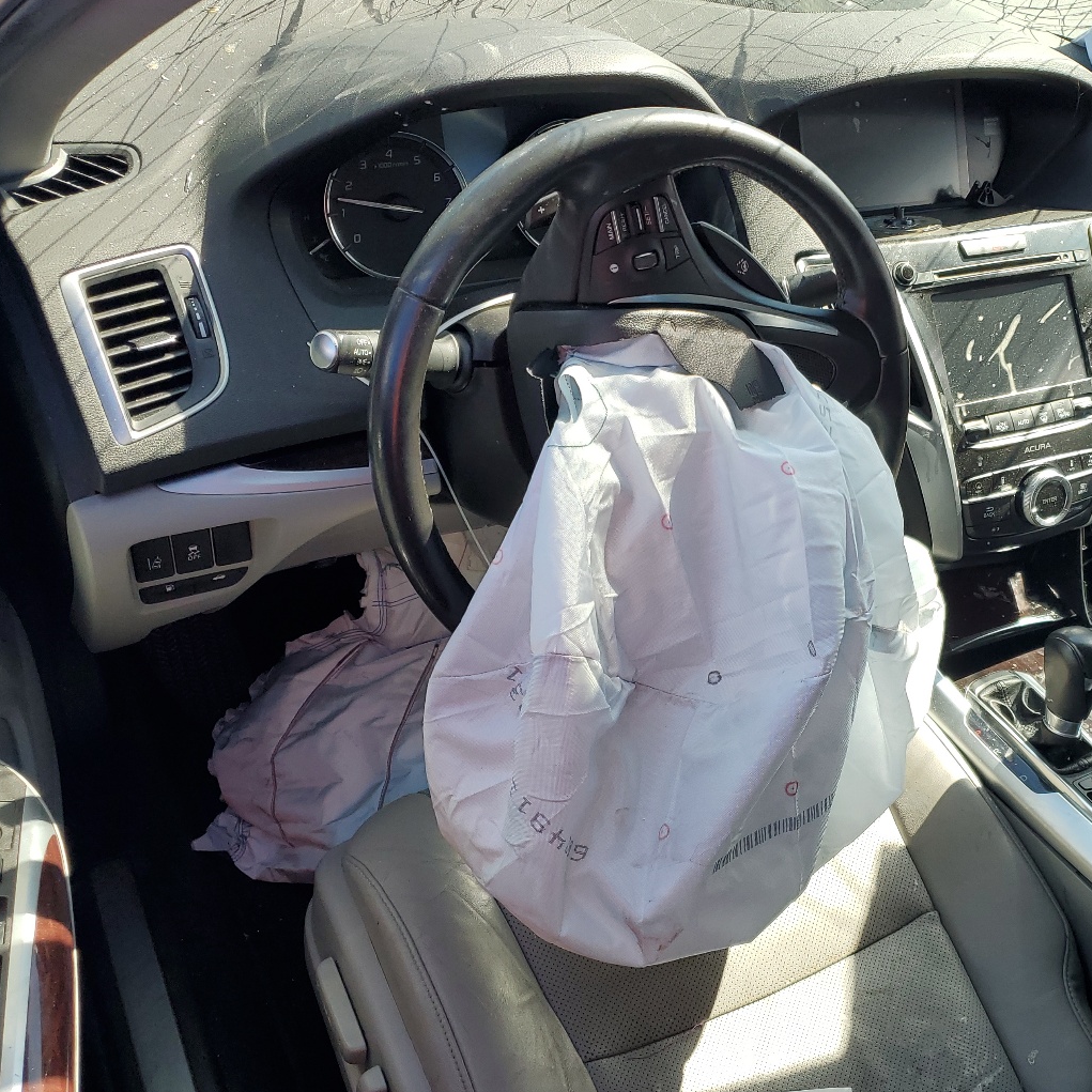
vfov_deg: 45.9
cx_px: 786
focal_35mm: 36
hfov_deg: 44.9
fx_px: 1285
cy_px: 620
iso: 50
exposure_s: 1/526
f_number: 1.5
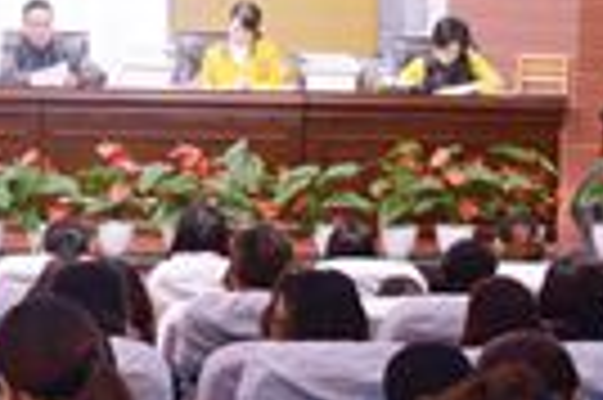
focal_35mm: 118
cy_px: 160
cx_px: 63
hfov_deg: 17.1
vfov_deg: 11.6
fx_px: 1972
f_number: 3.8
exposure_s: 1/13
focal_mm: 21
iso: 100
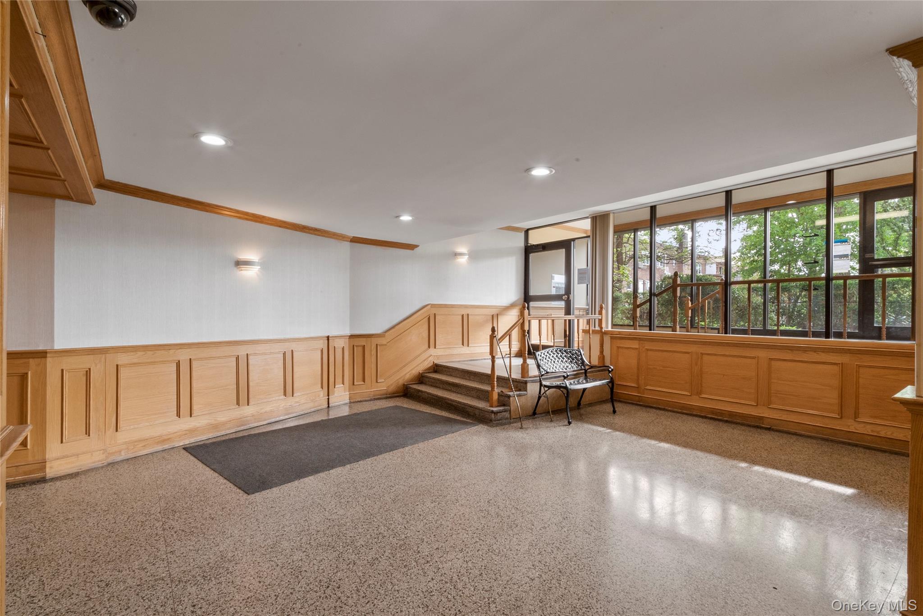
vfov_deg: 73.8
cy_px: 308
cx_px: 462
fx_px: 410
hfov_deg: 96.7
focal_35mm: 16
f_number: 22
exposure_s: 1/2.5
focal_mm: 16
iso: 1000
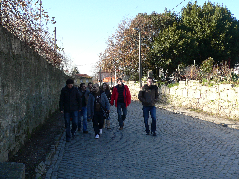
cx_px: 120
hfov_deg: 51.4
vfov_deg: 39.7
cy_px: 90
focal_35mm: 36
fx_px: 249
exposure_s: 1/160
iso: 80
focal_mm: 6
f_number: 4
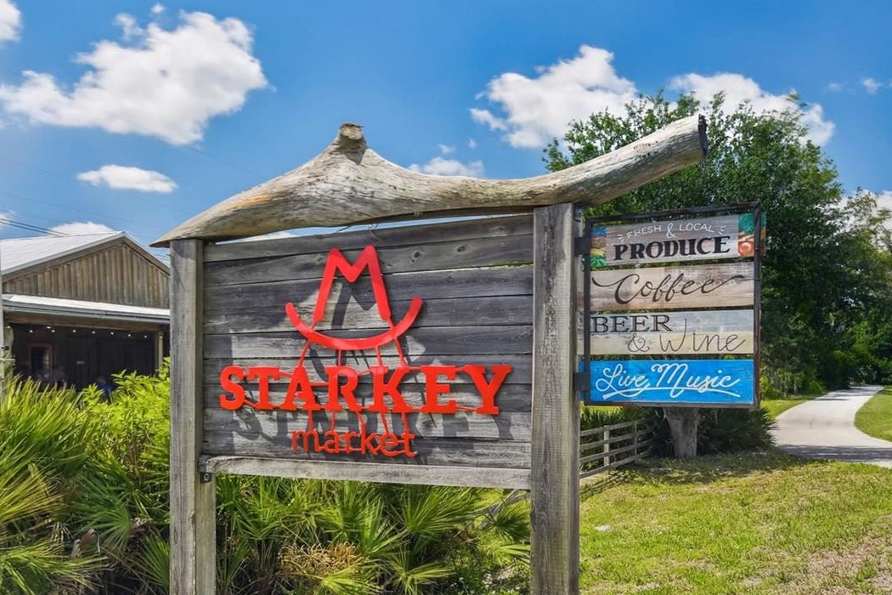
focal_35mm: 32
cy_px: 269
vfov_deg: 41.1
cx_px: 426
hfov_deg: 58.7
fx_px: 793
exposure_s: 1/500
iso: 100
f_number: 7.1
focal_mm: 14
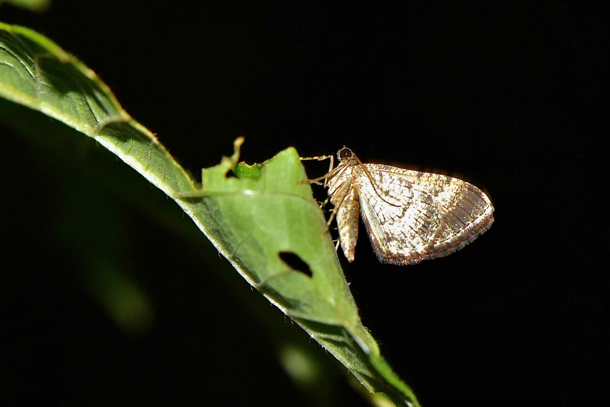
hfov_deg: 19.4
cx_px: 305
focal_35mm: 105
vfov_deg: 13.1
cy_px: 204
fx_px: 1780
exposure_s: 1/60
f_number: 9
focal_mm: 105
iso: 10000
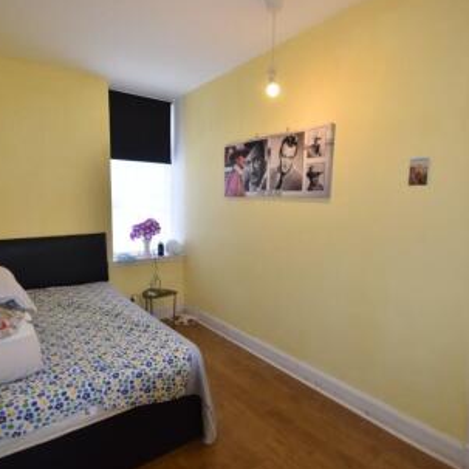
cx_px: 221
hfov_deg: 74.8
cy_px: 228
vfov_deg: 74.8
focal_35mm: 20
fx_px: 307
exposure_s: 1/60
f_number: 4.5
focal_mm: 10
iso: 450
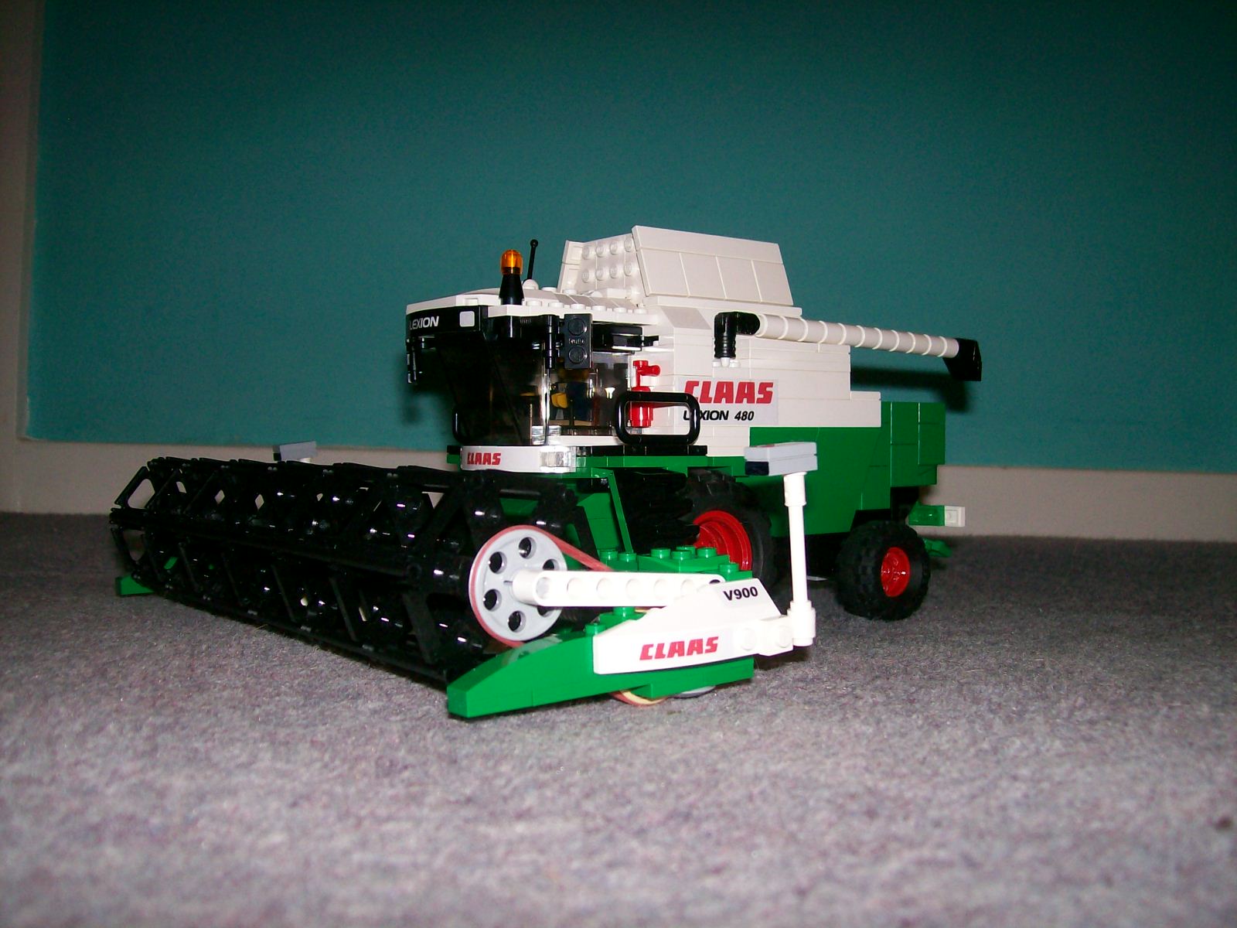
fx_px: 1286
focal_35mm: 36
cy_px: 464
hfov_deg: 51.4
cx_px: 618
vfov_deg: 39.7
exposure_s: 1/64
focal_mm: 6
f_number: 2.7
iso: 80
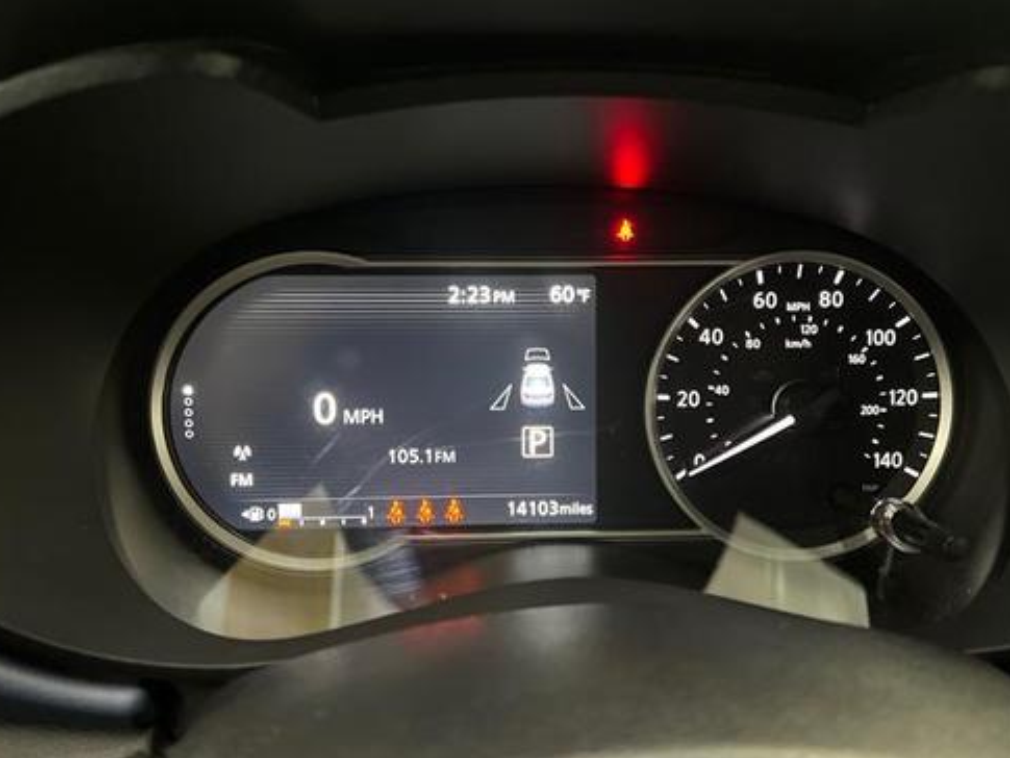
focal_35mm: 27
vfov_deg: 51.4
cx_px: 496
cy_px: 373
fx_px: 788
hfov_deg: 65.3
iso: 640
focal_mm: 5.7
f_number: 1.5
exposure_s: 1/30
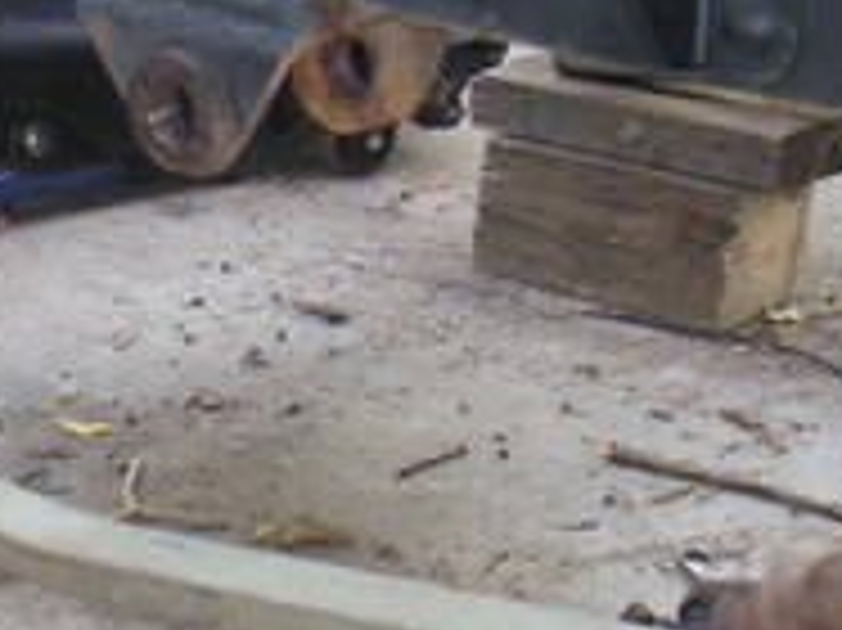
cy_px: 176
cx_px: 23
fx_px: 2966
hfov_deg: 15.9
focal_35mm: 122
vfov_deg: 12.1
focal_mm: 6
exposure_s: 1/45
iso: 160
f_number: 2.8
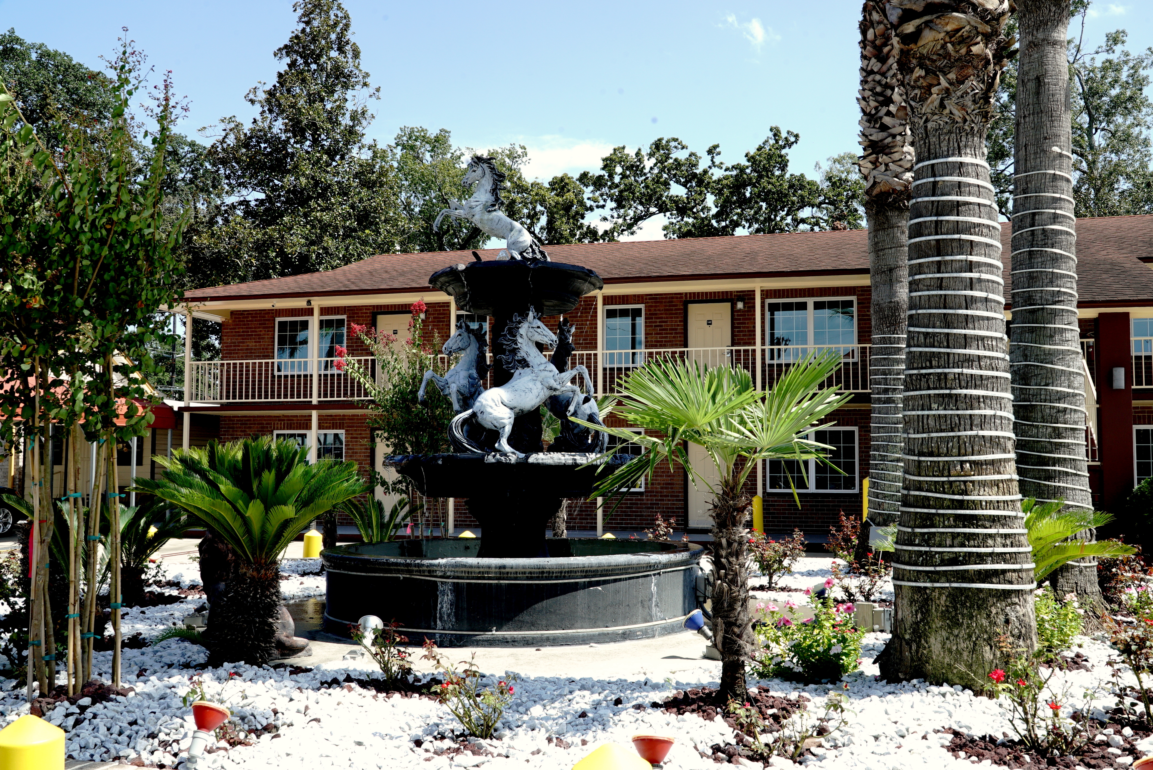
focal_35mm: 33
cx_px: 576
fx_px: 1057
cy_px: 385
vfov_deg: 40.0
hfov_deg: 57.2
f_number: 16
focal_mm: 33
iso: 200
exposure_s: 1/80
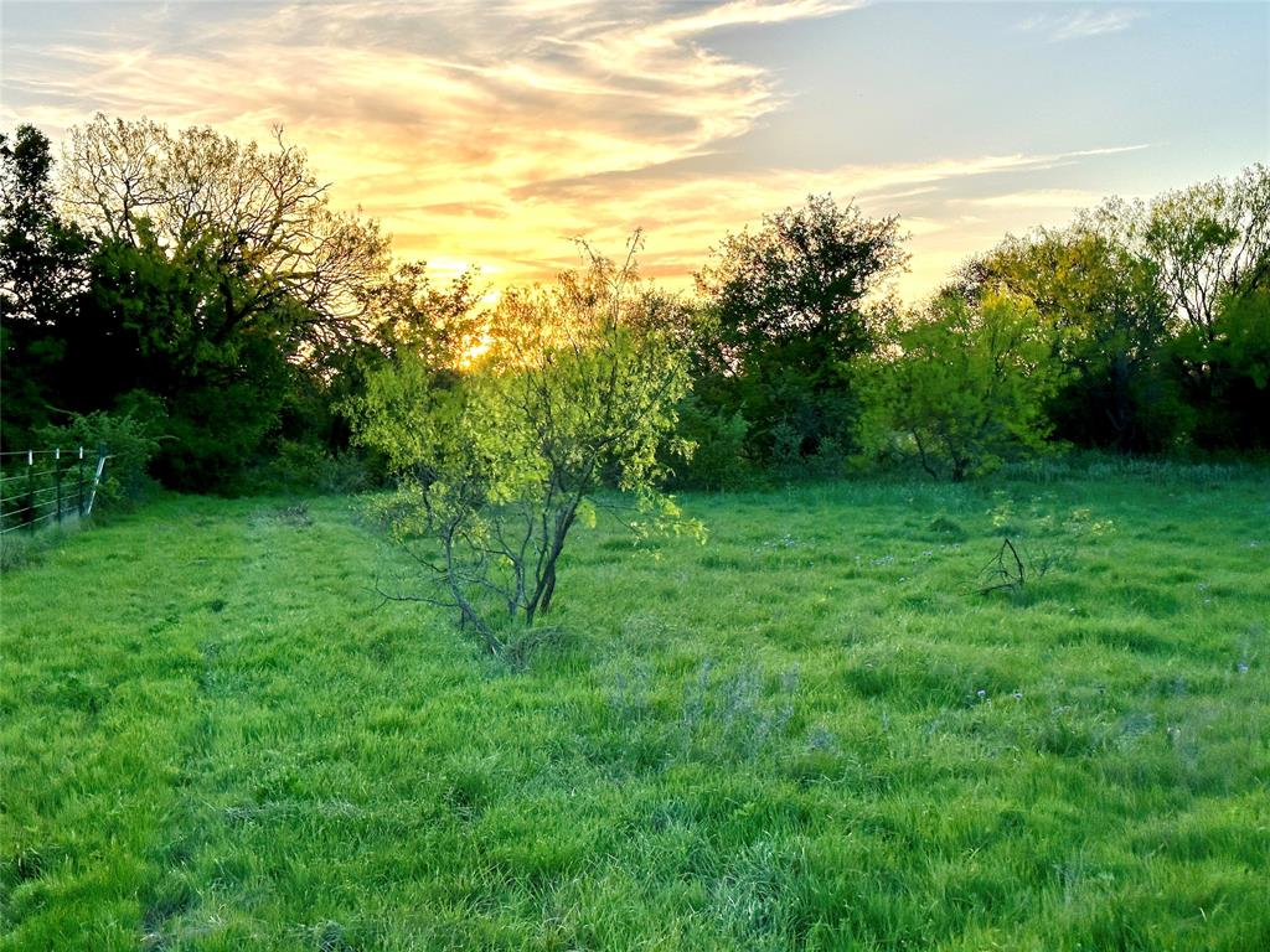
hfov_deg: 39.7
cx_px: 635
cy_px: 476
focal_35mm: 48
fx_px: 1761
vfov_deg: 30.3
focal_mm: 6.86
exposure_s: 1/1157
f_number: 1.78
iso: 64
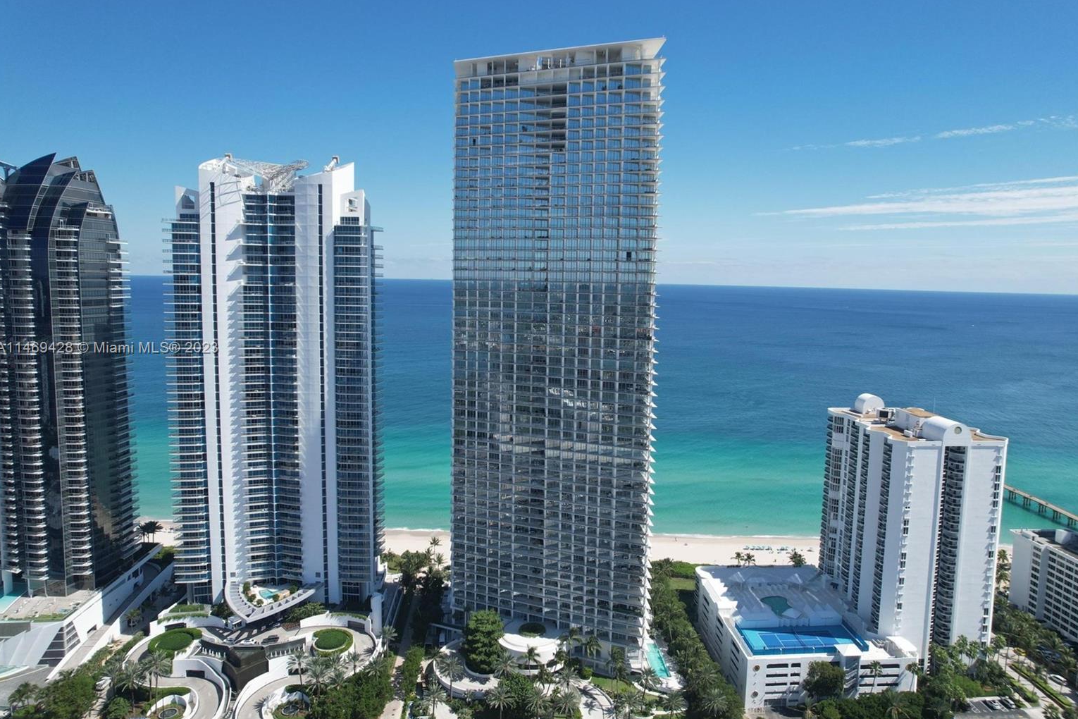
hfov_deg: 76.1
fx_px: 689
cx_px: 557
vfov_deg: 55.1
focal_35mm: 23
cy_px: 349
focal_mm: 8.38
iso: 120
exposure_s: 1/2000
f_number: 2.8
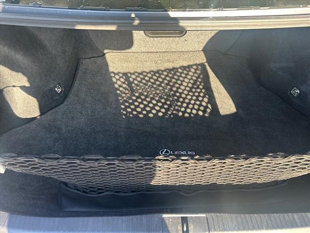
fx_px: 233
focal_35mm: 26
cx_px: 155
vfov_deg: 53.1
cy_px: 116
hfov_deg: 67.3
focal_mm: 5.7
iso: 40
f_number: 1.5
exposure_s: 1/156
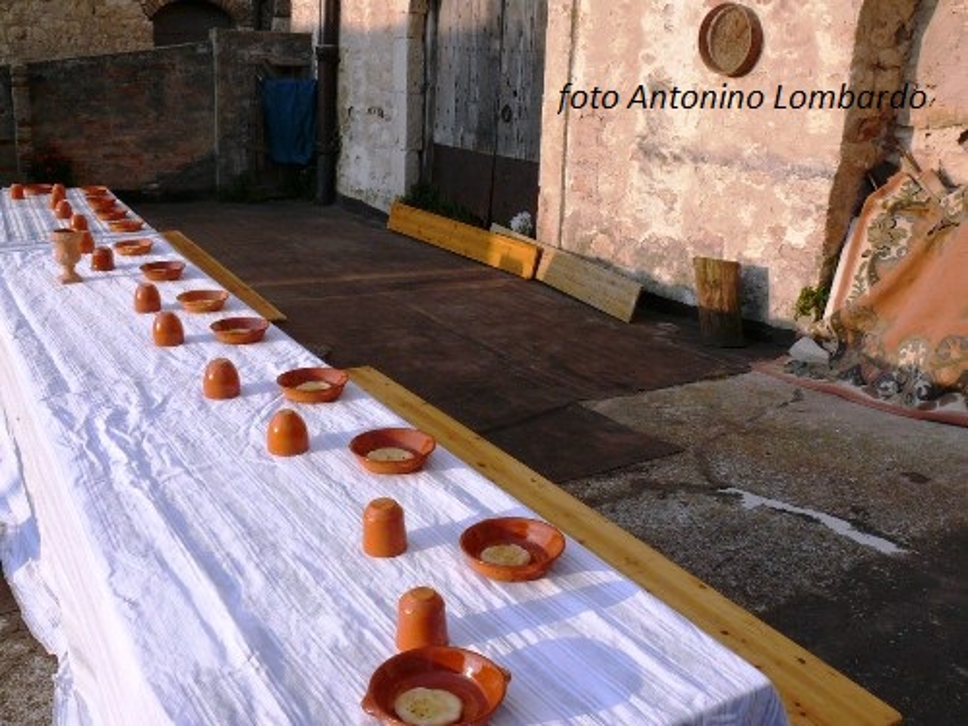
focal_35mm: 35
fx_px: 979
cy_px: 363
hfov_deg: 52.6
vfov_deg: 40.7
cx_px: 484
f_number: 5.6
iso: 200
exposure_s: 1/500
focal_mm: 7.4
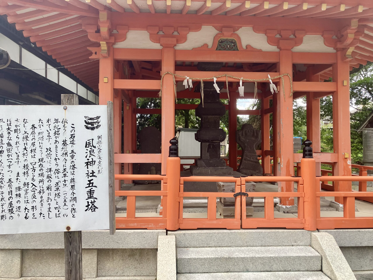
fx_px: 302
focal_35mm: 28
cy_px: 140
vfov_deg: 49.7
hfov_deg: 63.4
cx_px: 186
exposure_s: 1/257
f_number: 1.8
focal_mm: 3.99
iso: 32
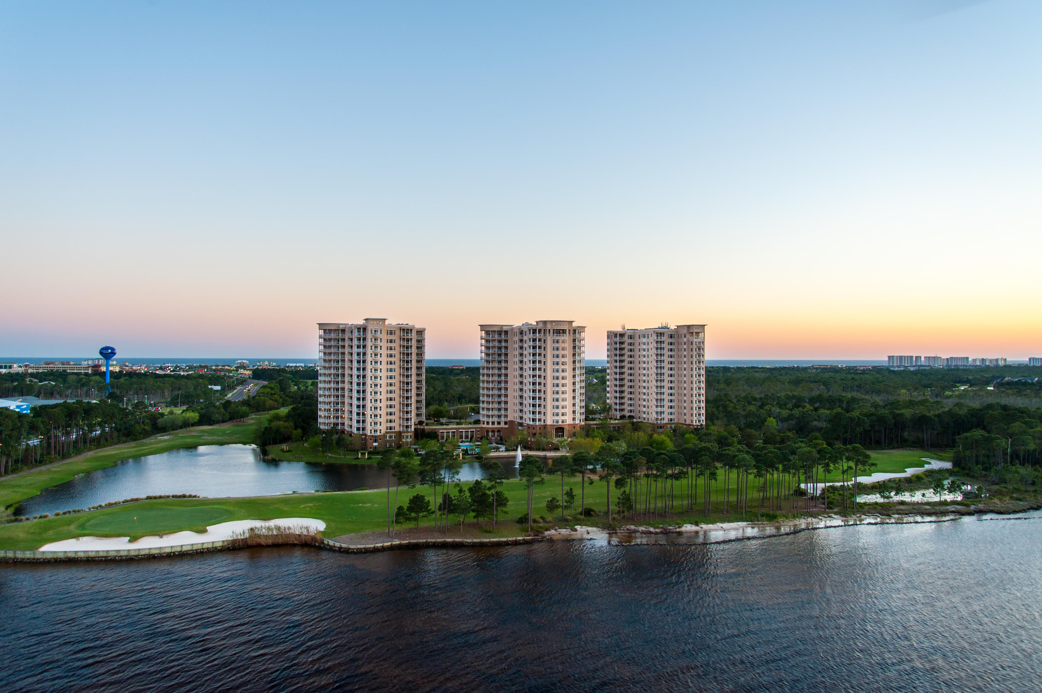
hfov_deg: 73.8
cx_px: 521
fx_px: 694
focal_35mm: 24
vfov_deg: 53.1
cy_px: 346
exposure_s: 1/60
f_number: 5.6
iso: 200
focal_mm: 24
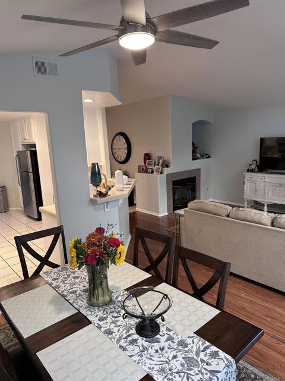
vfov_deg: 71.6
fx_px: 263
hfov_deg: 56.8
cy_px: 190
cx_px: 142
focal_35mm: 24
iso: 125
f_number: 1.78
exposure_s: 1/60
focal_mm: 6.86
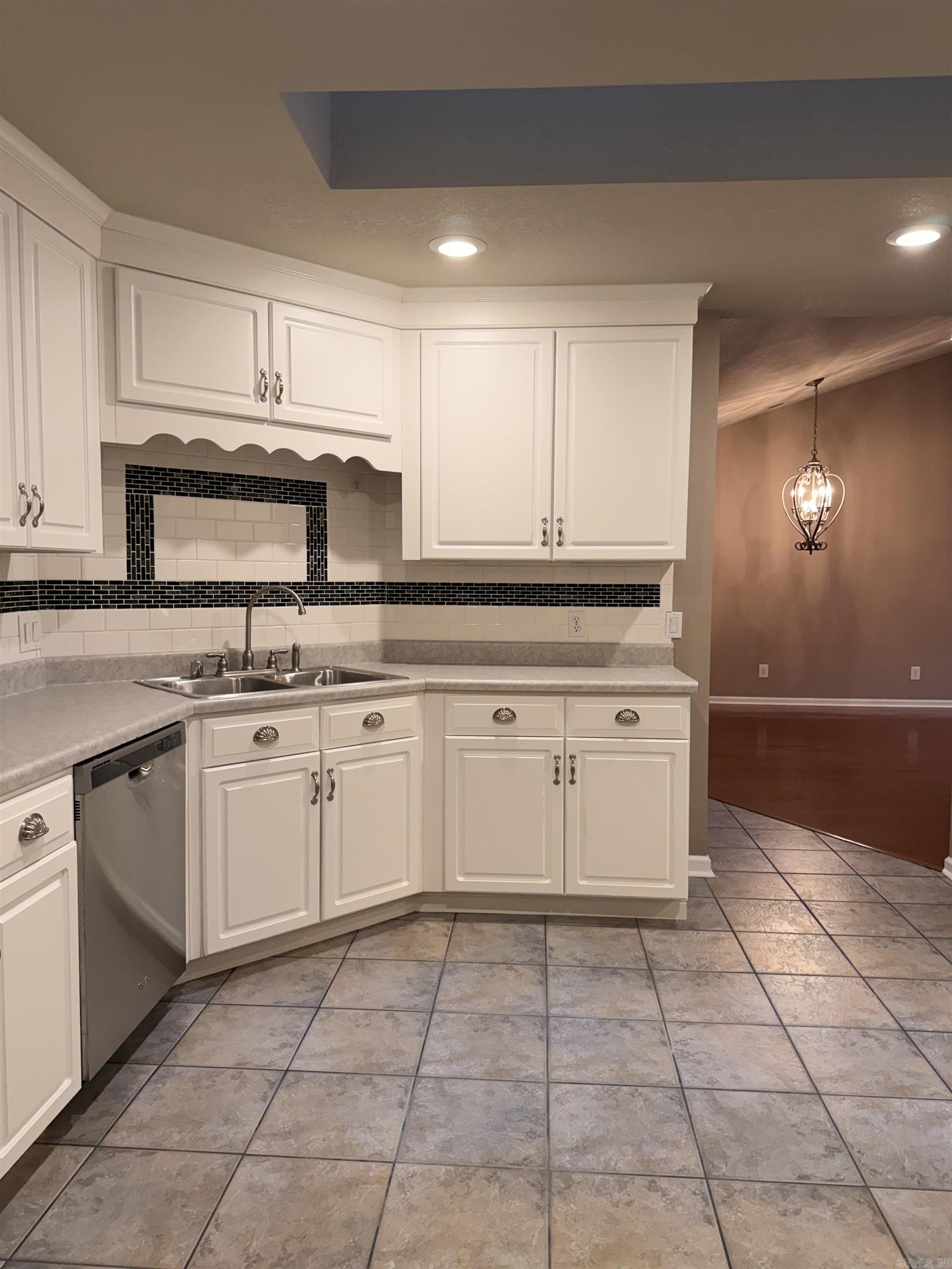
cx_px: 476
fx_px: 880
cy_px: 634
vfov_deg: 71.6
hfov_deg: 56.8
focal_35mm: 24
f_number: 1.78
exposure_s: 1/120
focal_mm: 6.76
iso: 200
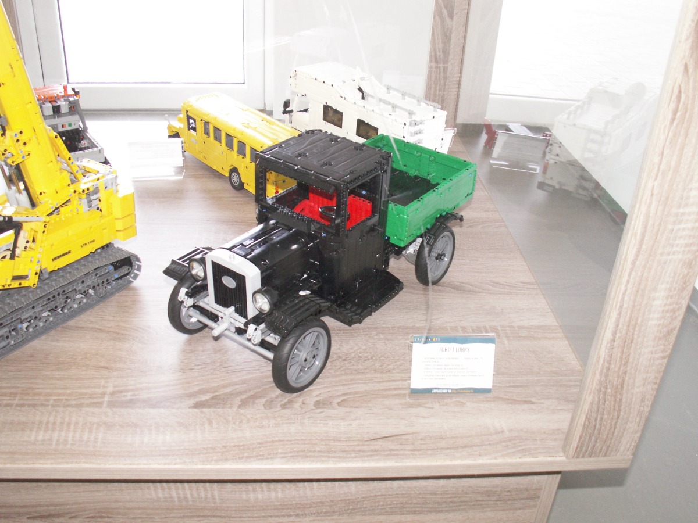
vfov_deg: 40.7
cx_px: 349
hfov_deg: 52.6
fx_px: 706
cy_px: 262
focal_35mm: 35
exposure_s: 1/60
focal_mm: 5.86
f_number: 2.8
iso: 160
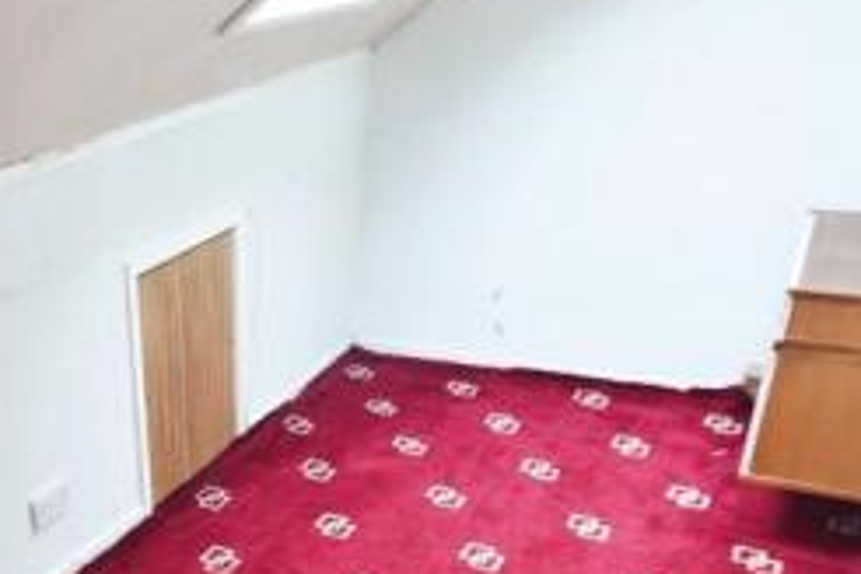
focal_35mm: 40
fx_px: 957
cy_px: 488
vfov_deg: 32.2
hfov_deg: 45.8
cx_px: 166
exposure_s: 1/60
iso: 400
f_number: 4
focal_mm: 10
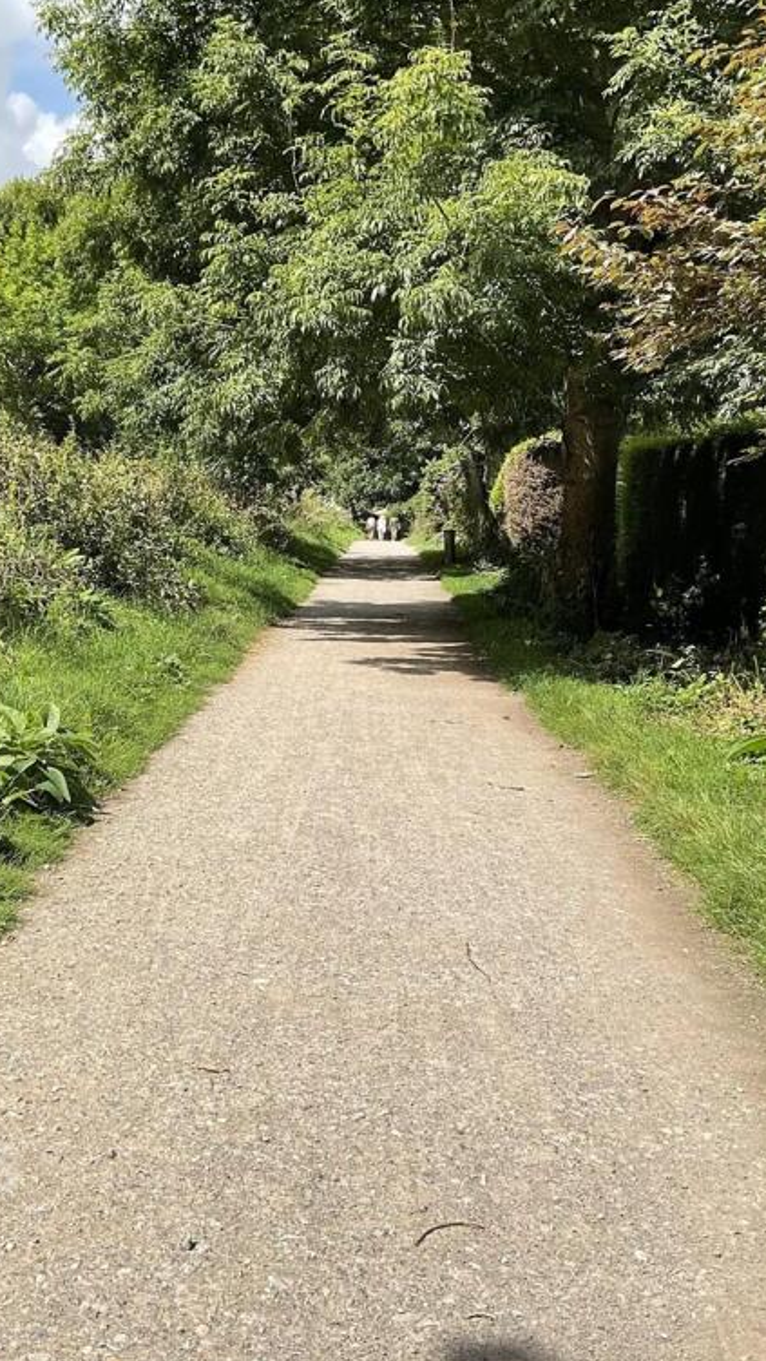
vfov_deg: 47.4
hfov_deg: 27.6
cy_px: 684
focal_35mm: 43
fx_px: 1553
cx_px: 266
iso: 16
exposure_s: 1/1342
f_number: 1.8
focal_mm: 3
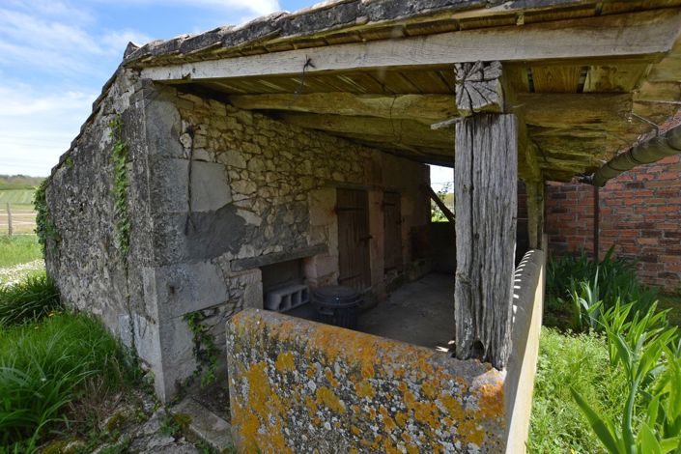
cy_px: 227
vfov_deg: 77.3
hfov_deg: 100.4
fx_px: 284
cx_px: 340
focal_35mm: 15
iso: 100
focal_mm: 10
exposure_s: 1/125
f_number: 5.6
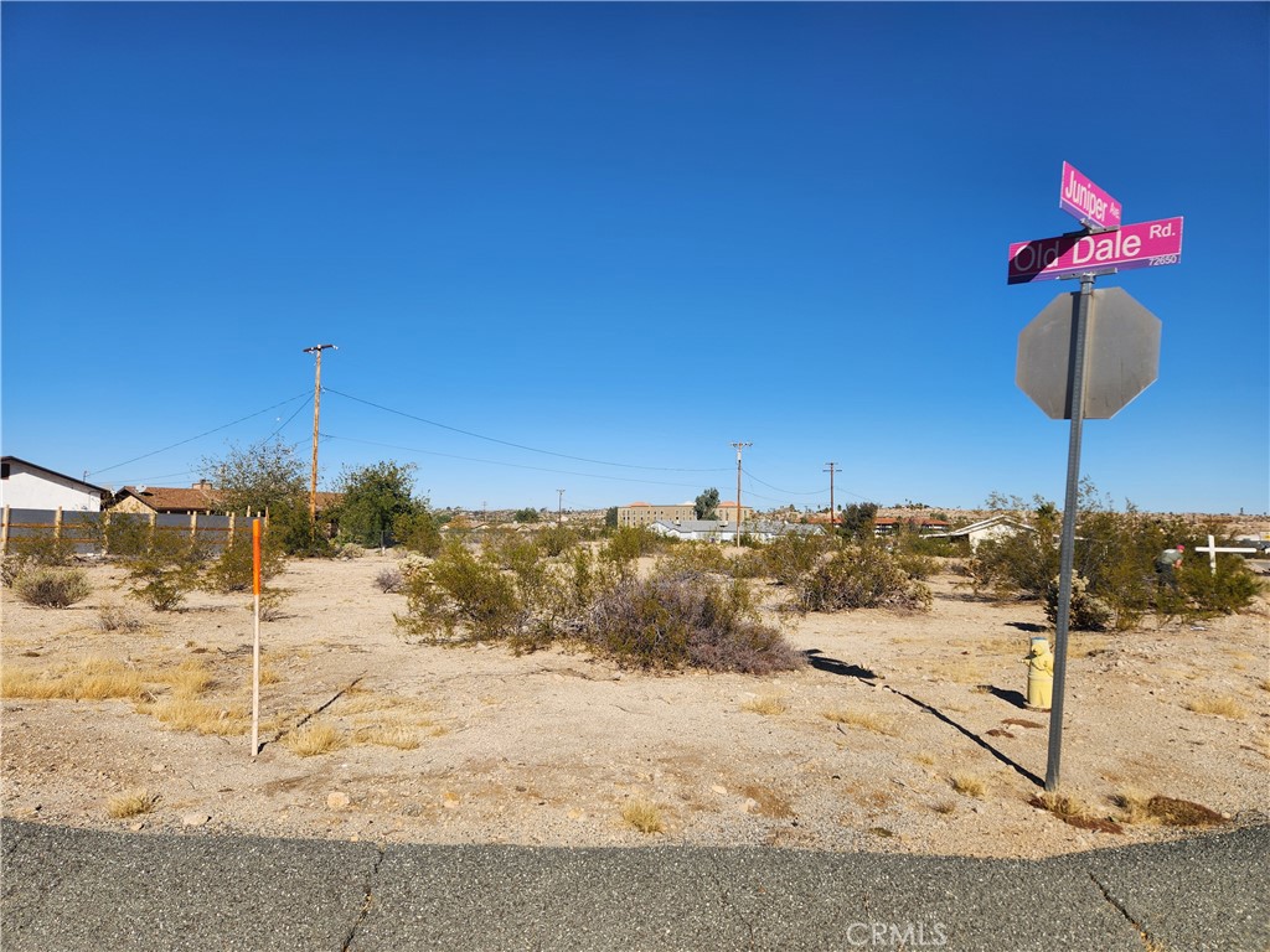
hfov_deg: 73.9
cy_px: 476
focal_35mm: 23
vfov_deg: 58.9
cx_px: 635
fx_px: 844
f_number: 1.8
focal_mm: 5.4
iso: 20
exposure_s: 1/2524
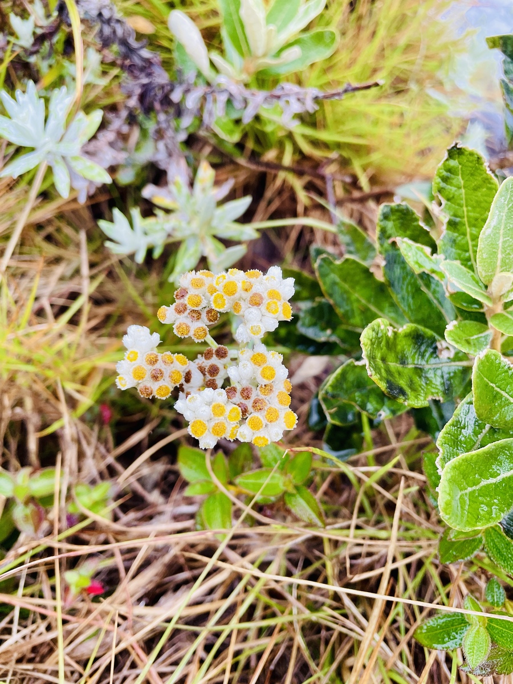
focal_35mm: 26
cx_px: 256
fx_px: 514
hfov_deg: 53.1
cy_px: 342
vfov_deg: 67.3
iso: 100
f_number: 1.6
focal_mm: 4.2
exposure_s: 1/121
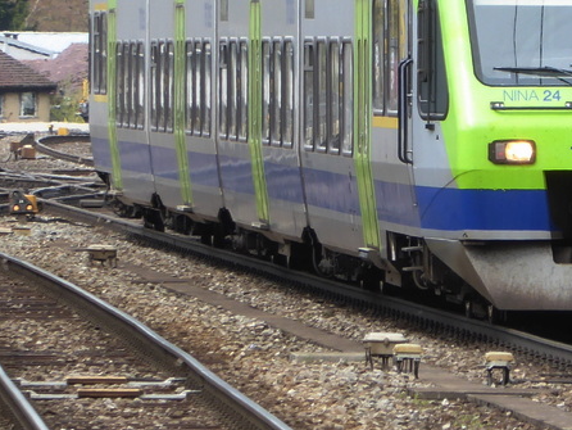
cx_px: 595
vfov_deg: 1.7
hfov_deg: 2.2
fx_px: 14797
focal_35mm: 895
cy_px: 64
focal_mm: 53.8
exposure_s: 1/80
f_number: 5.8
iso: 100
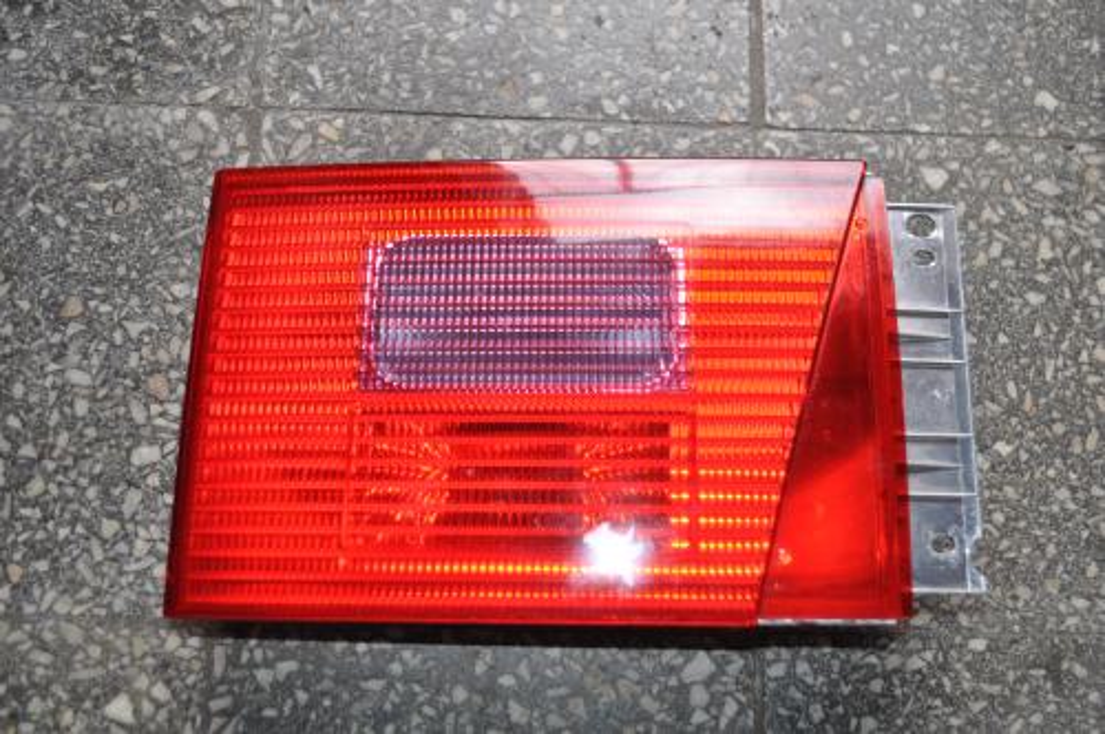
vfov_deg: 34.1
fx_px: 1196
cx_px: 552
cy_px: 367
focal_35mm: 39
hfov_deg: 49.6
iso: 360
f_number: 4.2
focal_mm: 26
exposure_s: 1/125
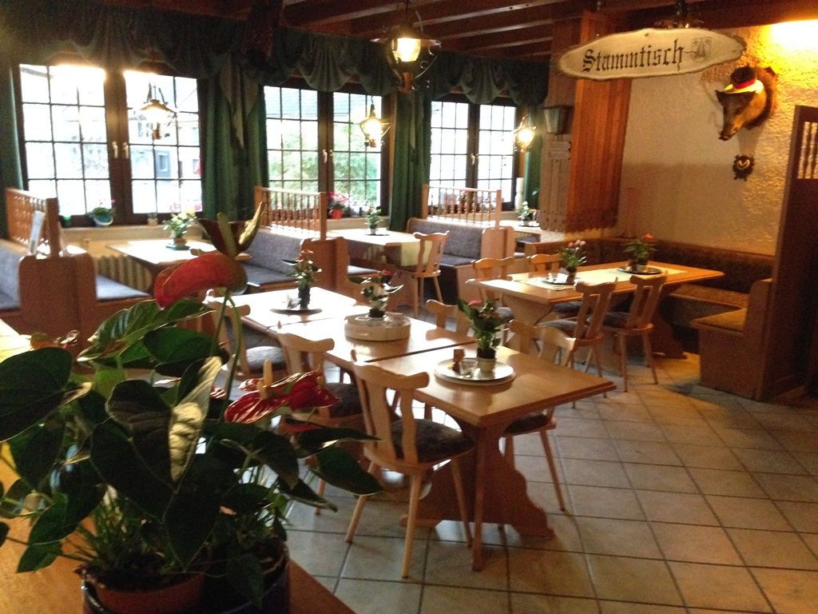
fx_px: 780
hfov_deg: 55.4
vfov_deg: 42.9
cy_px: 307
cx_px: 409
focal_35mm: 33
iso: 800
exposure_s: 1/15
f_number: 2.4
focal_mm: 4.12
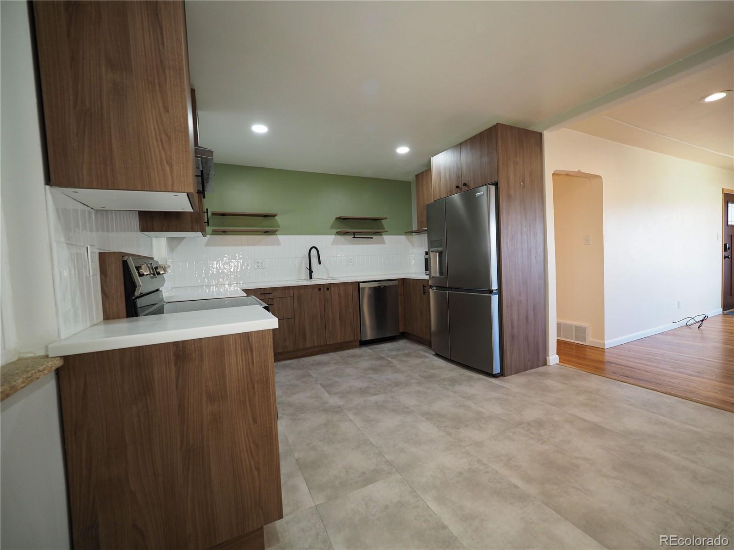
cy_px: 275
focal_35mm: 14
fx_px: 297
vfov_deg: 85.7
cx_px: 367
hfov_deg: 102.1
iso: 320
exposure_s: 1/60
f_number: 2.8
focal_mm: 7
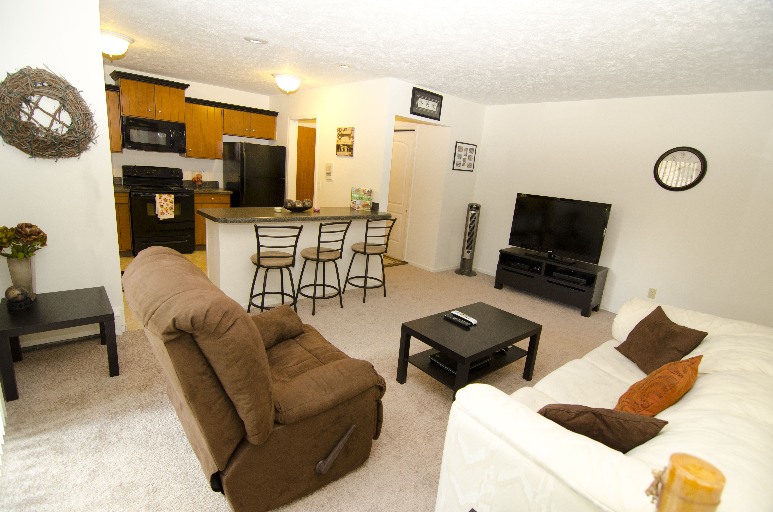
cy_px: 256
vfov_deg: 71.8
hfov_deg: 95.1
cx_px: 386
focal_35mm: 16
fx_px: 354
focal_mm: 11
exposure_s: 1/60
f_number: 3.5
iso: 800
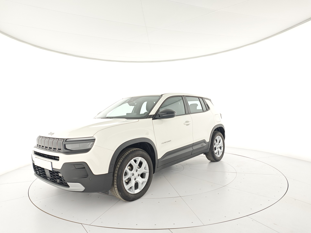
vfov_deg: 58.9
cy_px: 116
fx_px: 207
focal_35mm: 23
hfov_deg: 73.9
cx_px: 156
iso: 65
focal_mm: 6.55
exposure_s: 1/100
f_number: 1.6
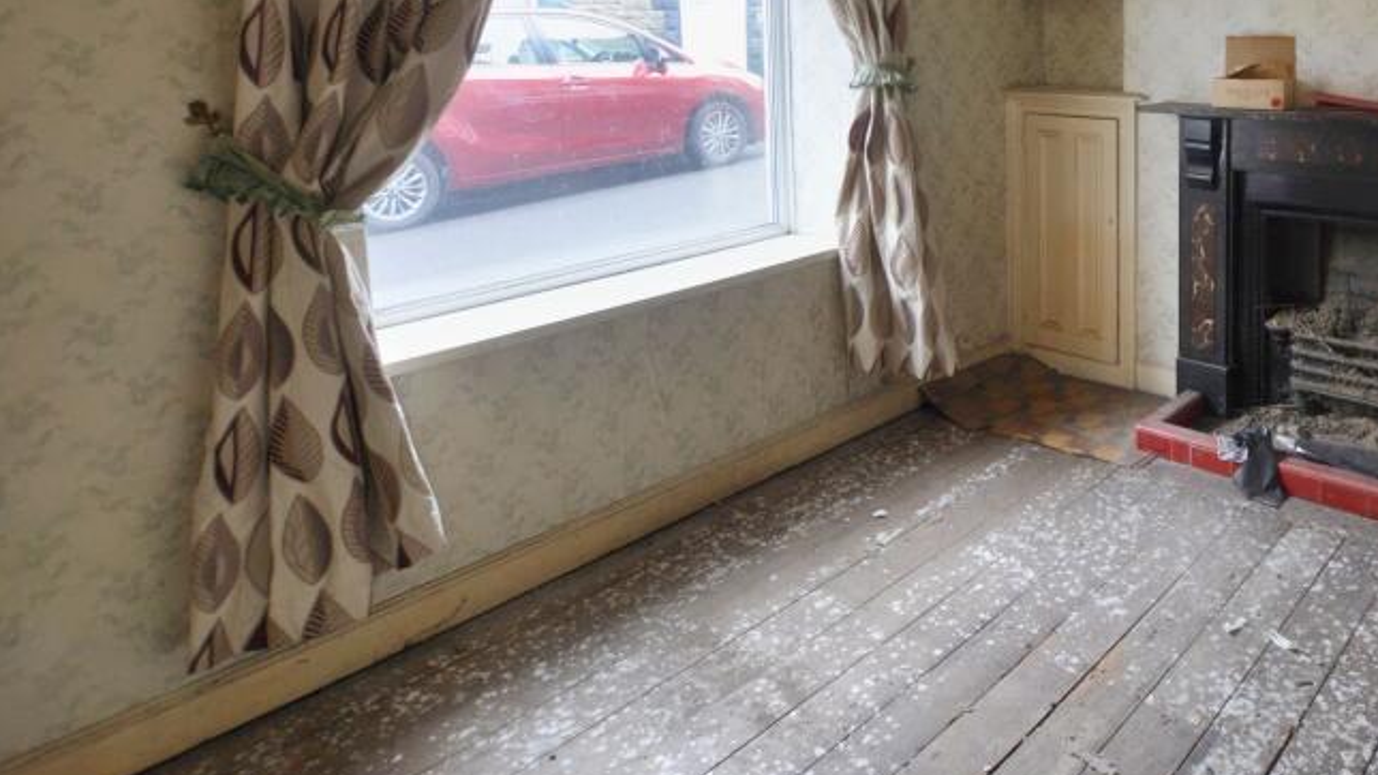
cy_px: 97
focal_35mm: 25
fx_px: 913
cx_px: 1055
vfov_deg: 42.6
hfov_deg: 68.6
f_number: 4.5
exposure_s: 1/80
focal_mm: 10
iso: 400
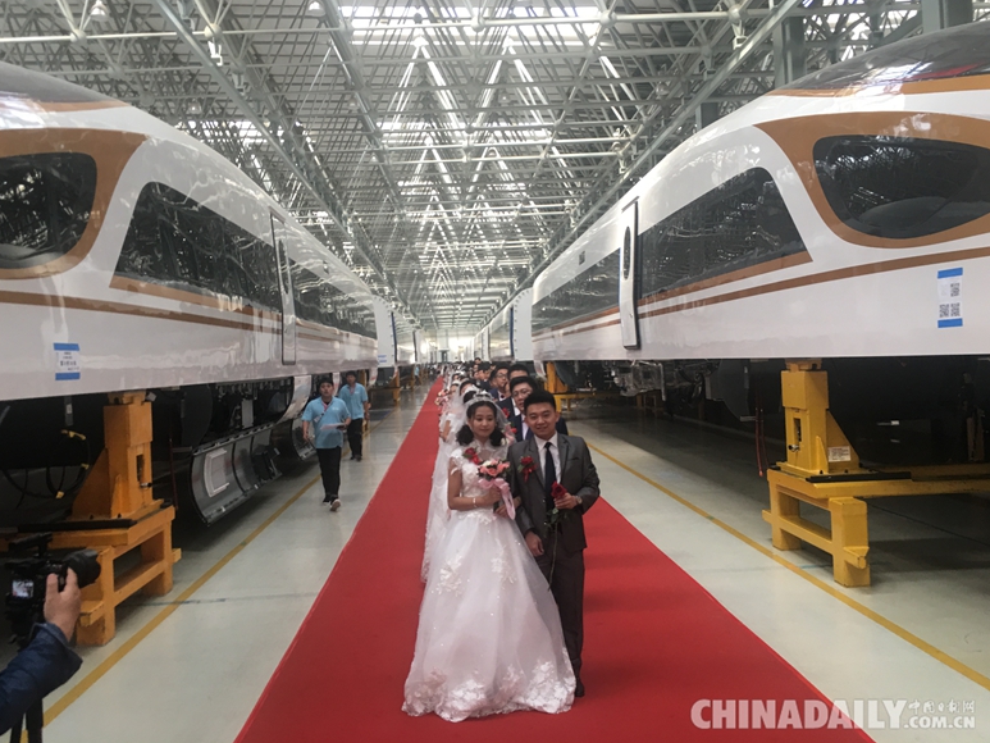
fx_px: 858
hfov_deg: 59.9
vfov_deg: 46.8
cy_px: 363
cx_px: 483
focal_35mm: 30
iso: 32
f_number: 2.2
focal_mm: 4.15
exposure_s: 1/33
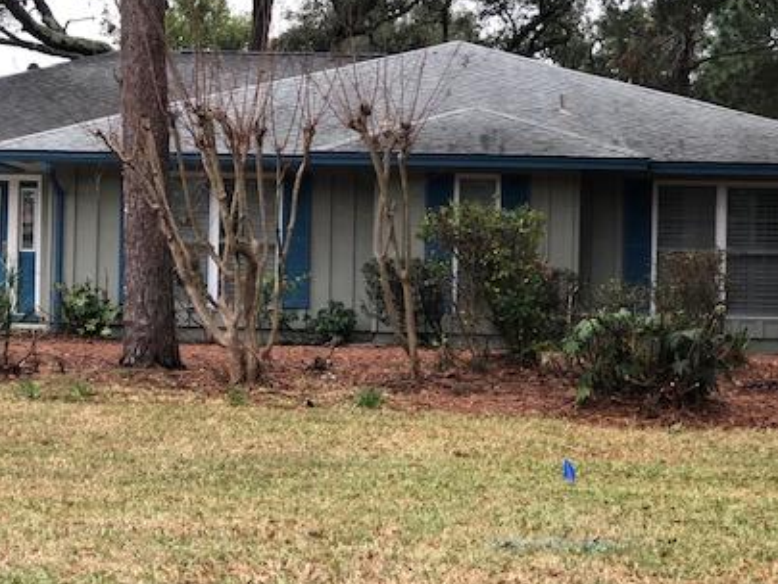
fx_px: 2023
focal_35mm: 90
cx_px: 317
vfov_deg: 16.4
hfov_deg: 21.7
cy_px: 221
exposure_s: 1/30
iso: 20
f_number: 2.8
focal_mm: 6.6
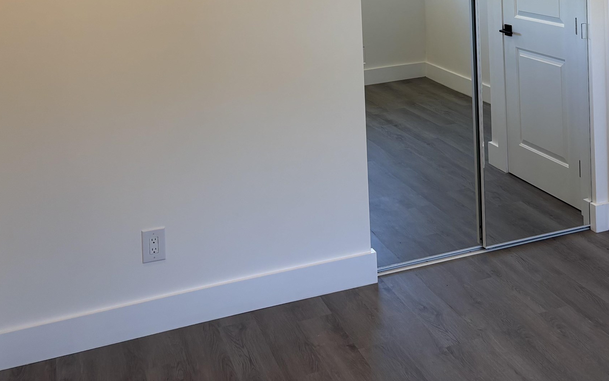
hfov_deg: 39.7
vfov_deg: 24.2
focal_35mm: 50
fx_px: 830
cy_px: -32
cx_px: 416
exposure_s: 1/120
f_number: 1.6
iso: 50
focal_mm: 5.96
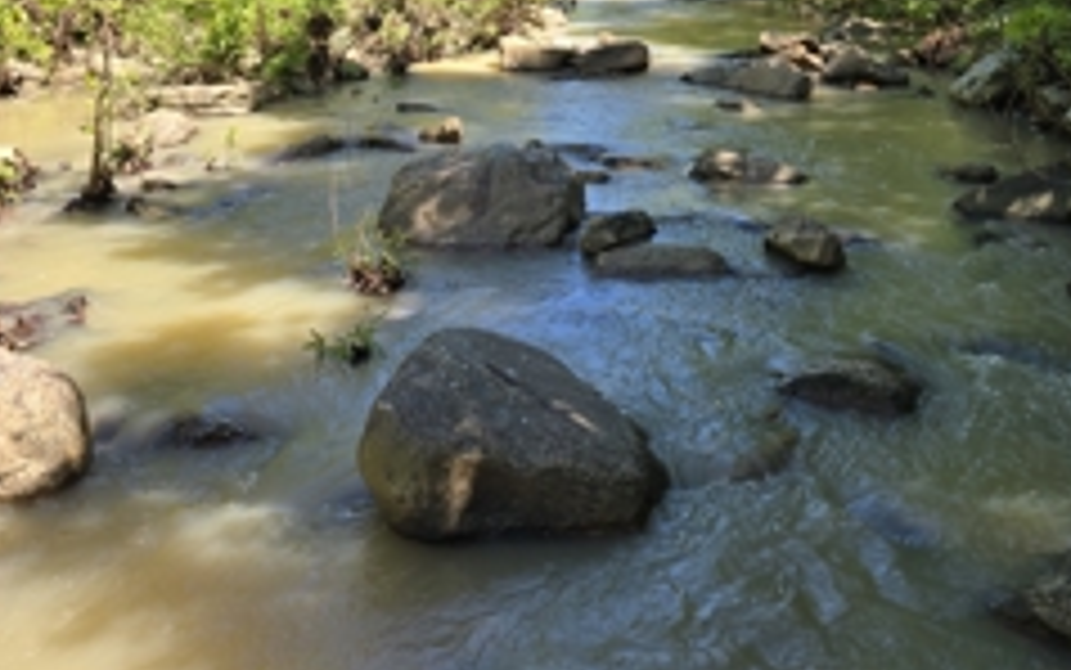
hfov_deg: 47.8
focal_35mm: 41
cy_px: 0
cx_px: 662
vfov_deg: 29.2
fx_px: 1197
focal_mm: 6.3
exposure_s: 1/260
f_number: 1.7
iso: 12
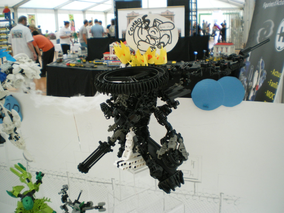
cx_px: 142
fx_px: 295
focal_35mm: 36
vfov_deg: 39.7
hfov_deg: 51.4
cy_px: 106
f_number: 3.1
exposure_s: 1/50
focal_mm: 6.3
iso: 200
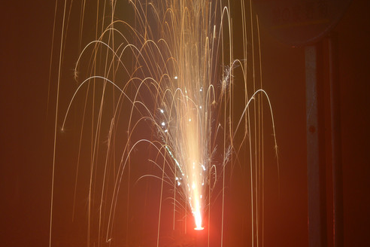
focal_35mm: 78
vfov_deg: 17.5
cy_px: 107
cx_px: 156
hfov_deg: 26.0
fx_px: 802
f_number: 13
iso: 200
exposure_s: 3
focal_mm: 40
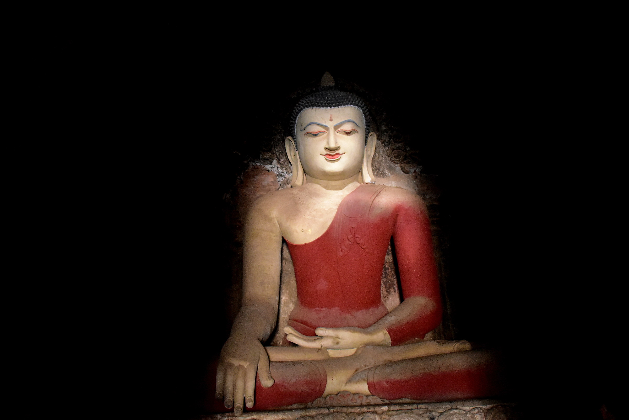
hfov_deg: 61.9
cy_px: 210
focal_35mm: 30
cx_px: 314
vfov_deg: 43.6
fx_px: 524
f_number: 3.5
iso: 5600
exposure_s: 1/30
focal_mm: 20
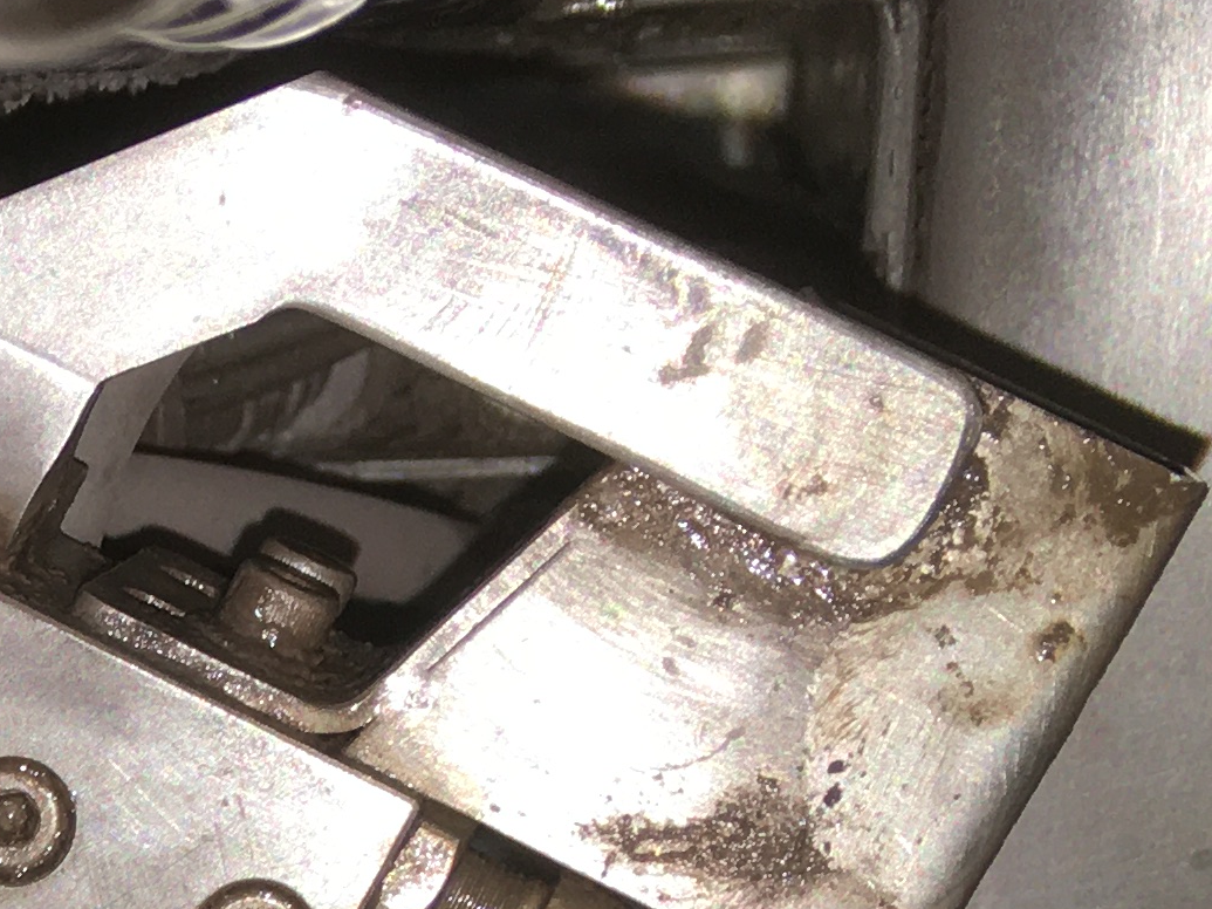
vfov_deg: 12.0
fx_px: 3956
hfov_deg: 15.8
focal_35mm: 113
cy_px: 1653
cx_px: -690
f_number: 2.2
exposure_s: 1/40
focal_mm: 4.15
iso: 25
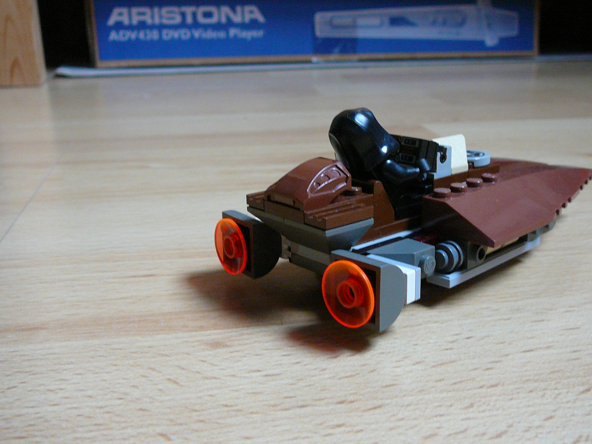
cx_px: 343
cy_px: 241
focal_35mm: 41
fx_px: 701
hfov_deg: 45.6
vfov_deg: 35.1
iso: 200
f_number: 2.8
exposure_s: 1/25
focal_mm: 5.2
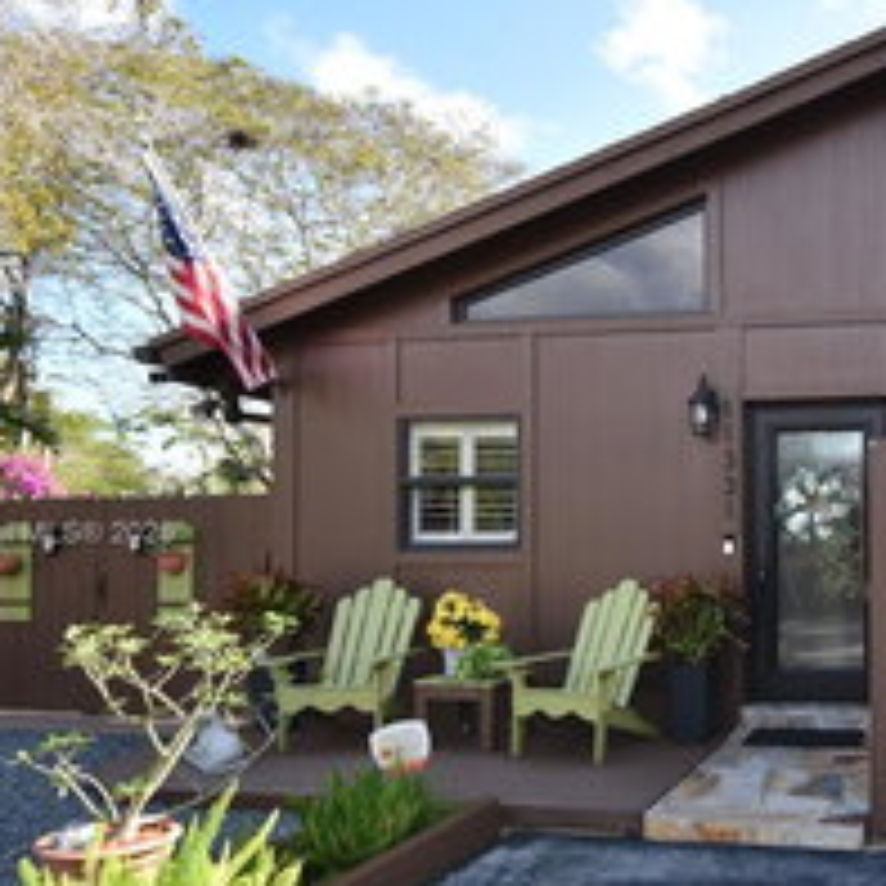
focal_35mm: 31
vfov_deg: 52.1
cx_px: 823
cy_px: 535
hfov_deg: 46.5
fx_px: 898
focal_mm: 10
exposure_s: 1/640
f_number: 4.5
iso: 400
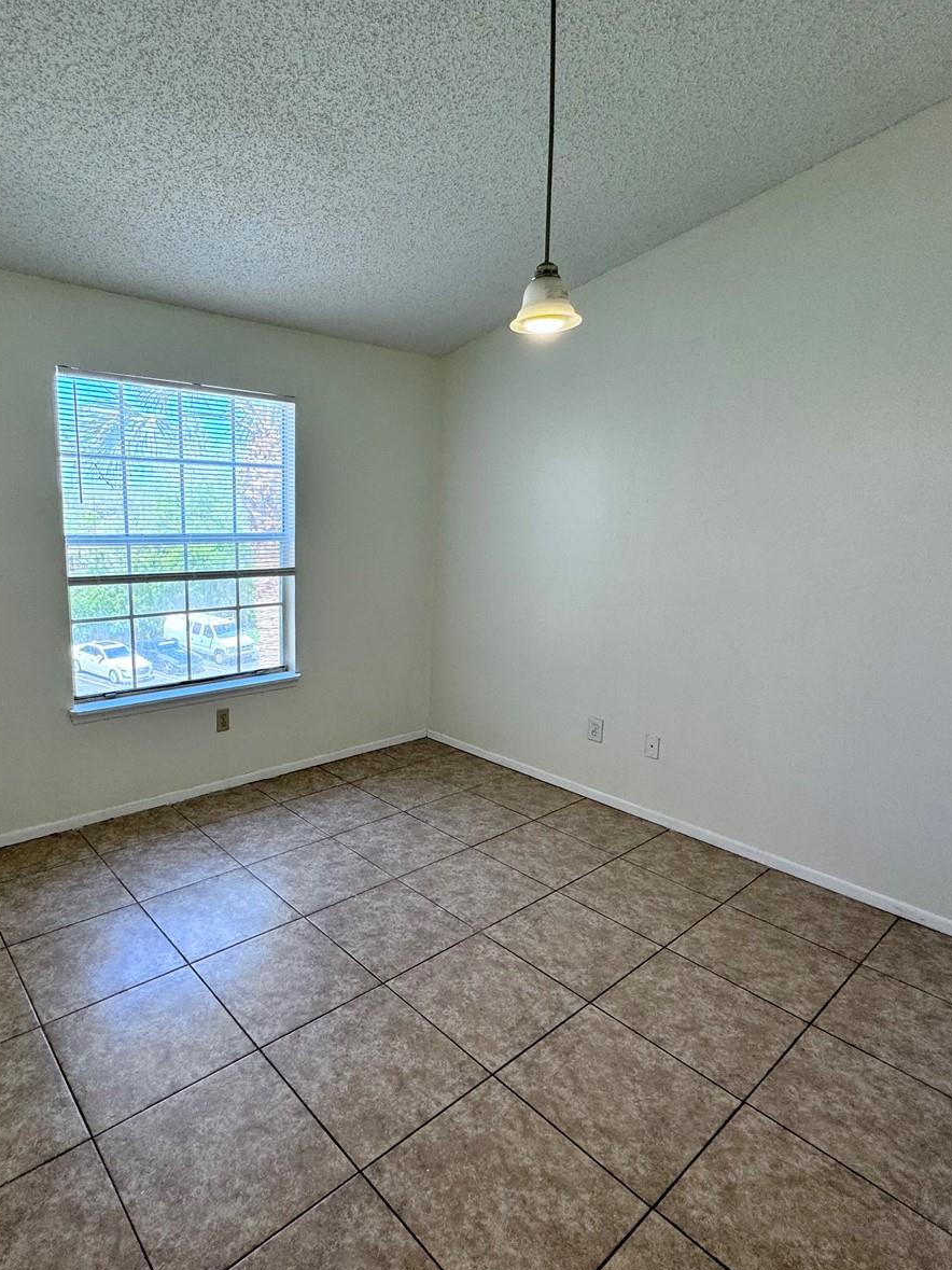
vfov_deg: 84.7
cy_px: 628
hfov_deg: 67.7
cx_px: 364
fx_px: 697
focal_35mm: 19
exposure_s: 1/120
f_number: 2.2
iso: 64
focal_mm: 2.22
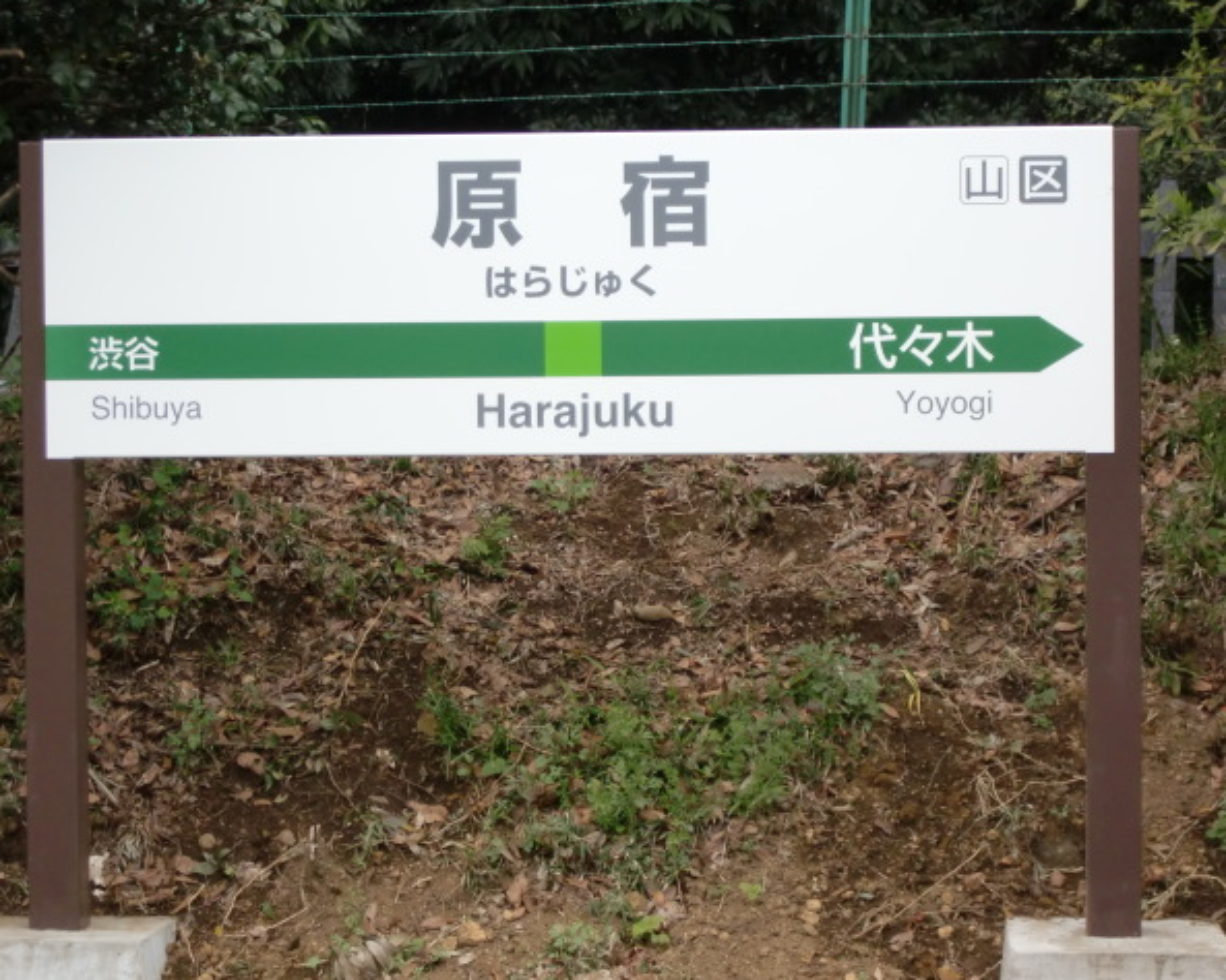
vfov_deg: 13.1
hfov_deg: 16.3
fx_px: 4280
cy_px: 488
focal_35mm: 118
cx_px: 581
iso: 200
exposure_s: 1/100
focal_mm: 19.6
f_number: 5.8
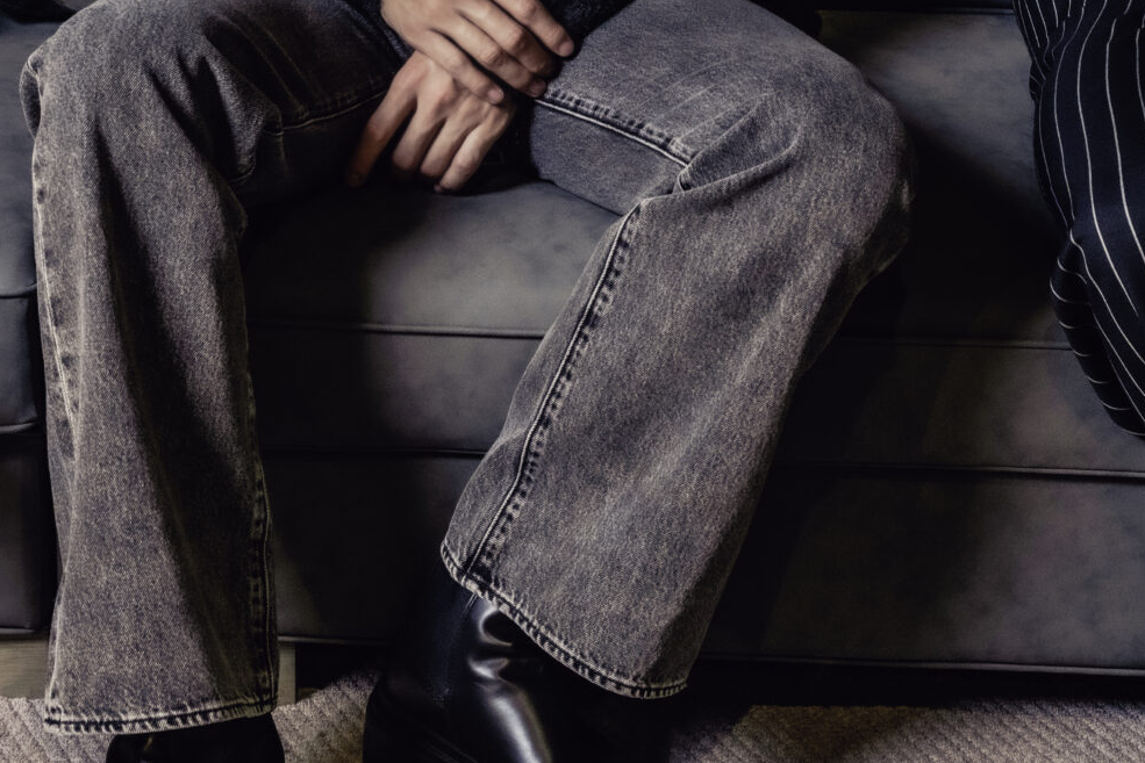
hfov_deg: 25.5
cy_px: 41
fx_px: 2522
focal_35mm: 79
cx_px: 479
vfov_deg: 16.9
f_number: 6.3
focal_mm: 30.5
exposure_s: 1/125
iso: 640
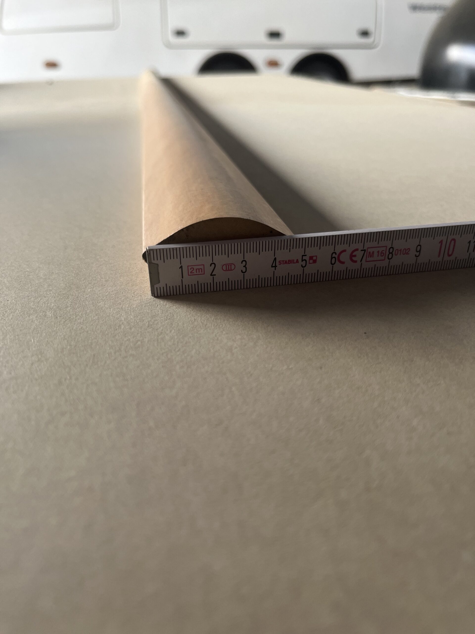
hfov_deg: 53.1
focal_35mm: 26
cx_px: 238
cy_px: 317
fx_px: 476
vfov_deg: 67.3
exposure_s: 1/121
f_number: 1.6
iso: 100
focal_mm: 5.1
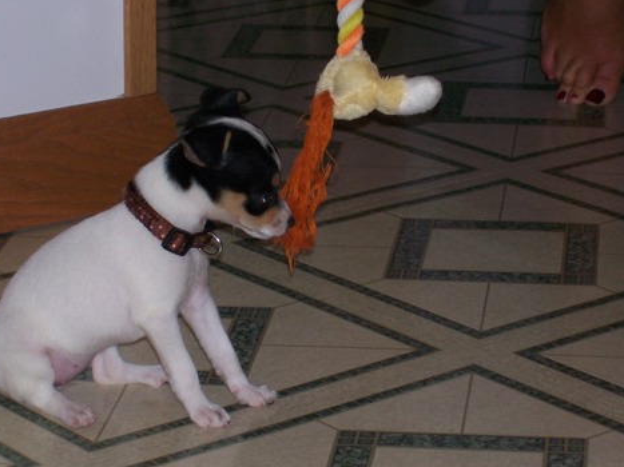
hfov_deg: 13.3
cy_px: 189
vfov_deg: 10.0
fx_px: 2667
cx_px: 285
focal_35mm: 148
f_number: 4.8
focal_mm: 18
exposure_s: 1/125
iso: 80
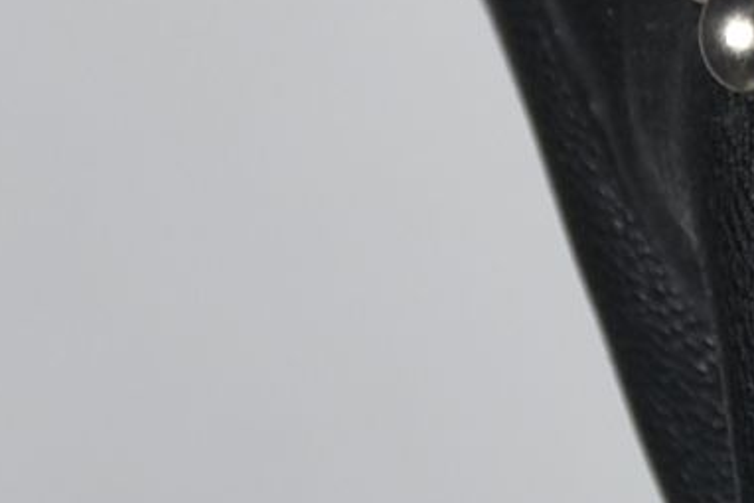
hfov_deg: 3.1
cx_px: 2371
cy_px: -1353
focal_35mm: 658
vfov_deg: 2.1
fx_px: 13786
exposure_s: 1/125
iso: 200
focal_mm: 56
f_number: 13
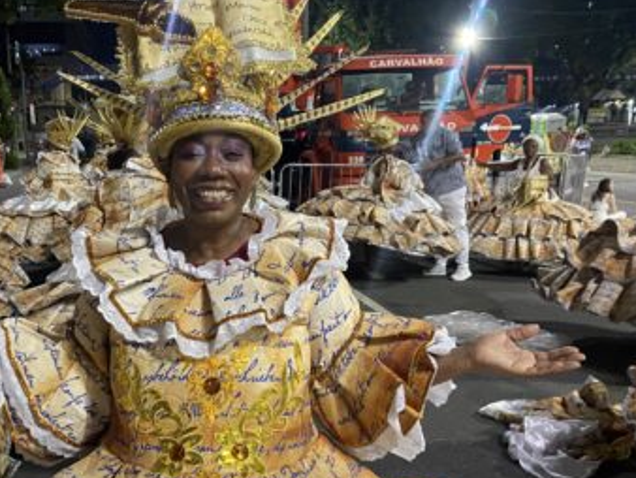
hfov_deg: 44.6
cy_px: 307
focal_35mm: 41
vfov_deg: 34.9
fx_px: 754
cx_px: 182
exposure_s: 1/40
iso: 320
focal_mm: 4.25
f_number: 1.8
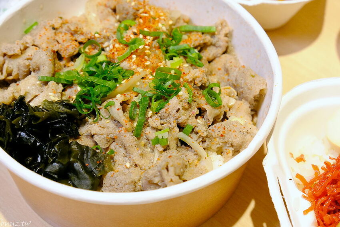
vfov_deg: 27.5
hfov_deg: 40.4
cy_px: 114
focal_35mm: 49
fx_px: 463
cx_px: 170
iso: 1250
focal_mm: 32.9
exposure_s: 1/125
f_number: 5.6
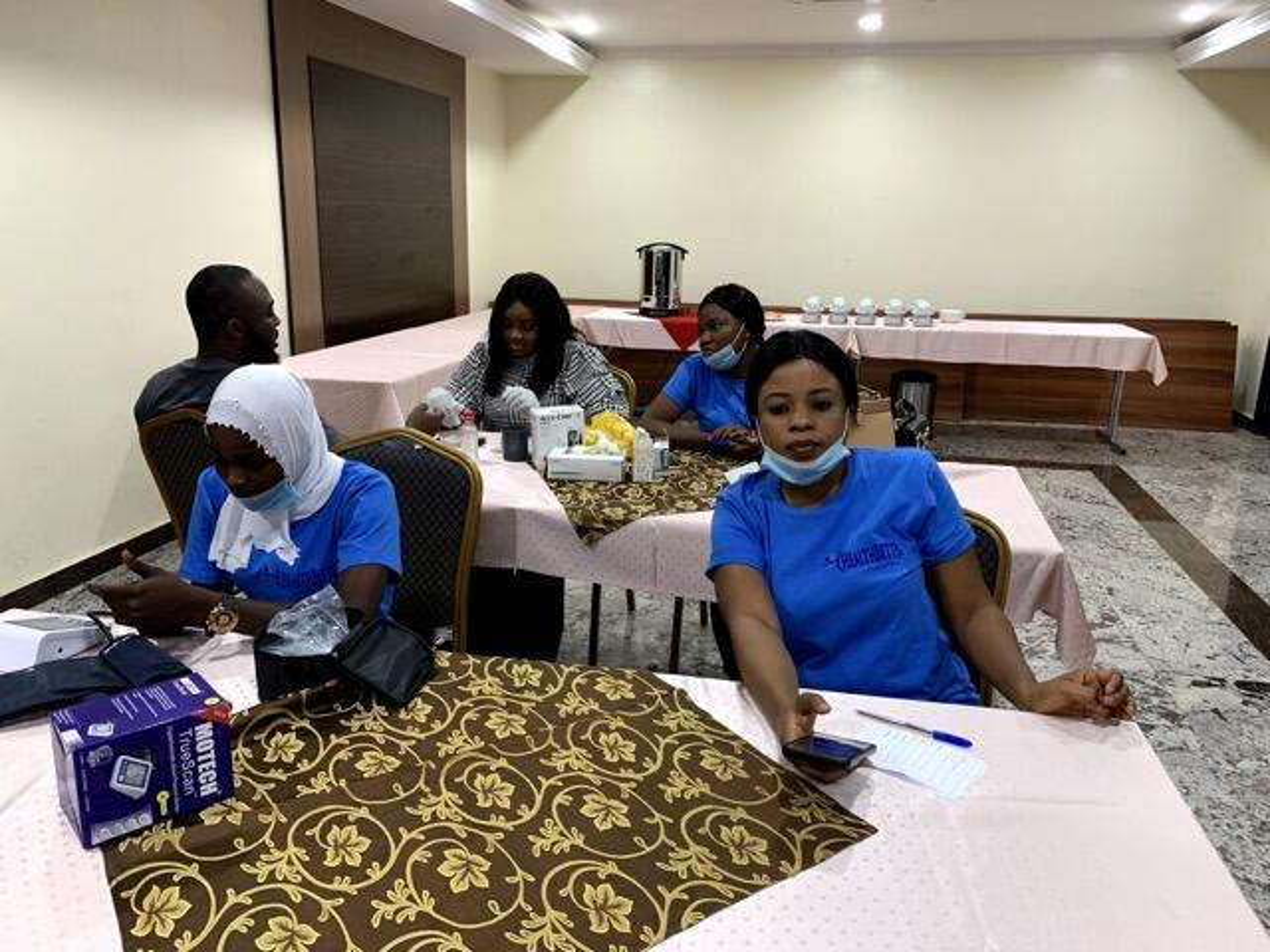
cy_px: 476
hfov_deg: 67.3
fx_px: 954
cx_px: 635
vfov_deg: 53.1
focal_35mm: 26
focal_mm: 4.25
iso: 320
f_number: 1.8
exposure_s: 1/50
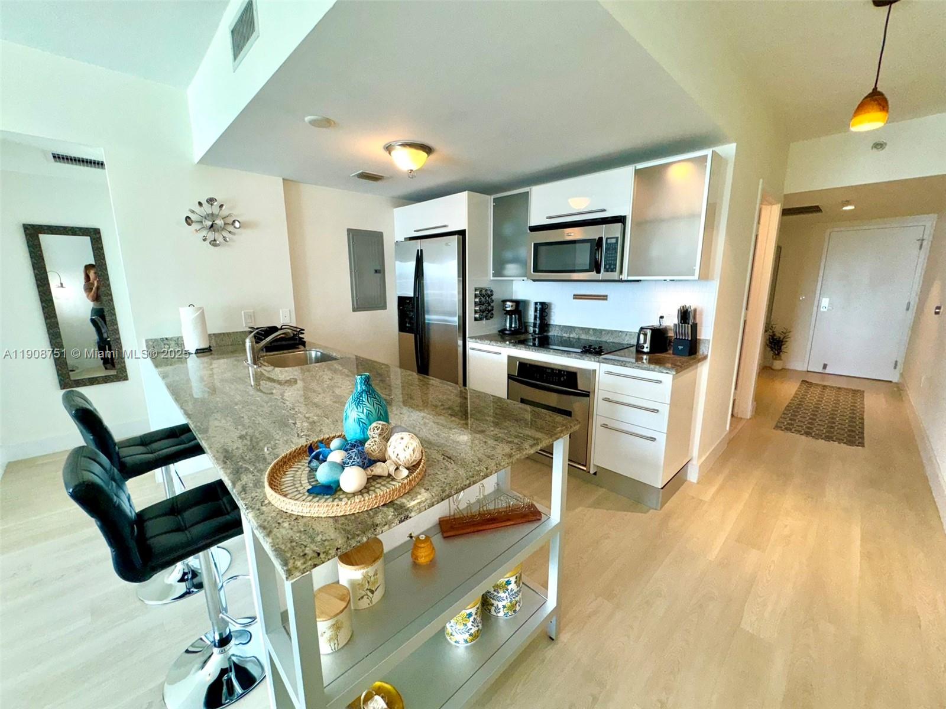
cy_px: 354
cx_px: 473
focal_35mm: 14
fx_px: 383
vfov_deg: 85.7
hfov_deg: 102.1
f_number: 2.2
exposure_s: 1/120
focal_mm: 2.22
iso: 100
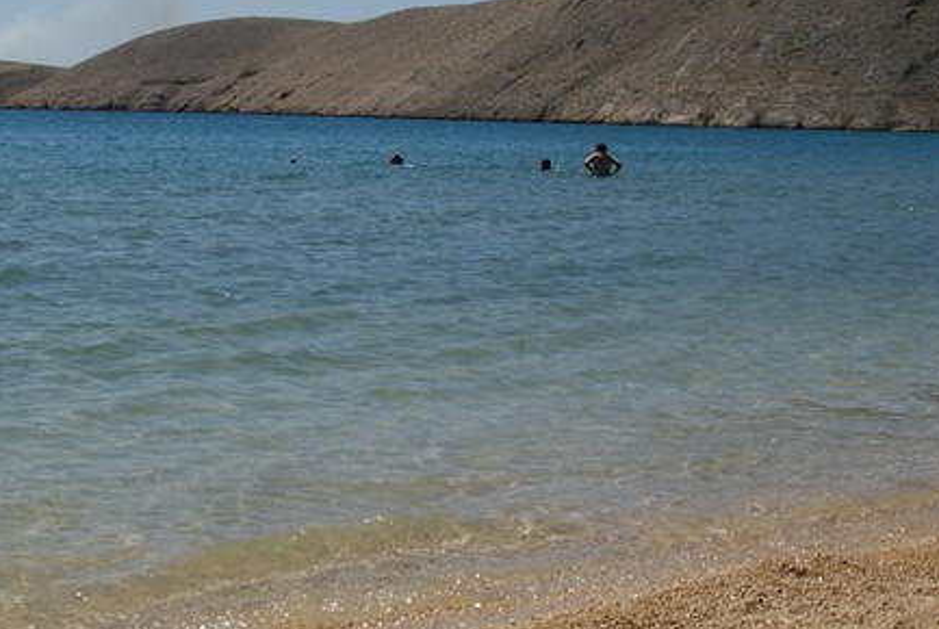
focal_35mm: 78
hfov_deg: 25.3
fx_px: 2037
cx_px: 132
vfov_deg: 17.5
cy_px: 244
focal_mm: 22
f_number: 3.5
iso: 100
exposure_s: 1/2500
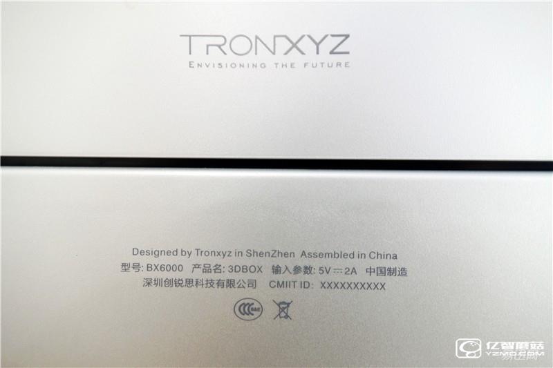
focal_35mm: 28
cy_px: 184
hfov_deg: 65.5
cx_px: 276
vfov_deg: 46.4
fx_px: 430
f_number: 4.5
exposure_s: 1/4
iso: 160
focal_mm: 10.4
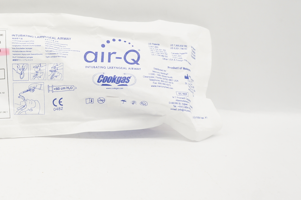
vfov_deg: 26.3
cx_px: 22
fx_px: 426
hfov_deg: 36.2
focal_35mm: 51
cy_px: 75
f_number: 7.1
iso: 200
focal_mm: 18
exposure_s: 1/25
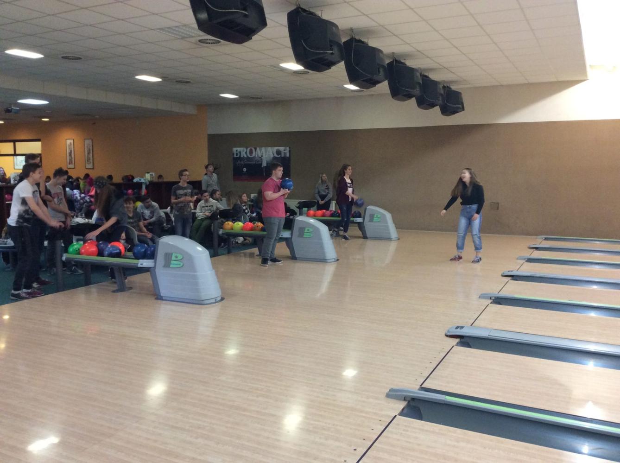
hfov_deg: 56.9
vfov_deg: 44.0
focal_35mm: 32
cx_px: 310
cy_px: 232
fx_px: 572
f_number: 2.4
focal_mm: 3.3
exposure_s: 1/25
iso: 125
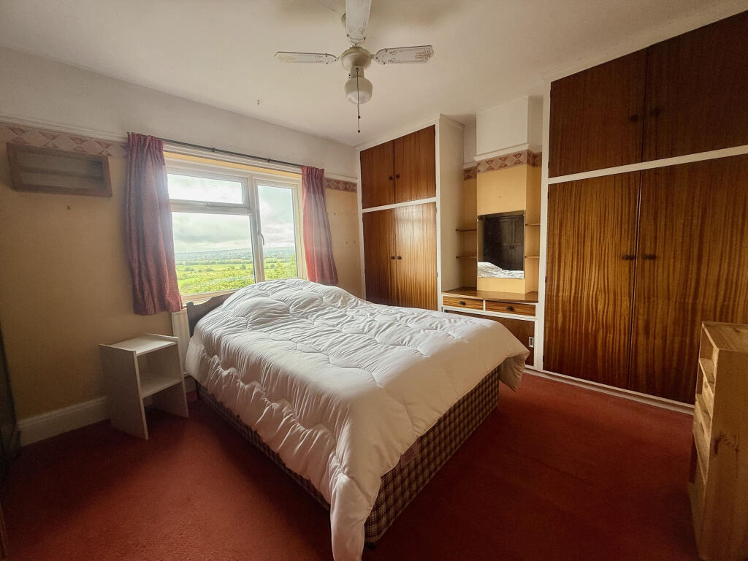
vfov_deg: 85.7
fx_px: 303
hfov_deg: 102.1
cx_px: 374
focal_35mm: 14
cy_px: 280
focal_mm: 2.22
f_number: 2.2
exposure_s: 1/99
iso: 50
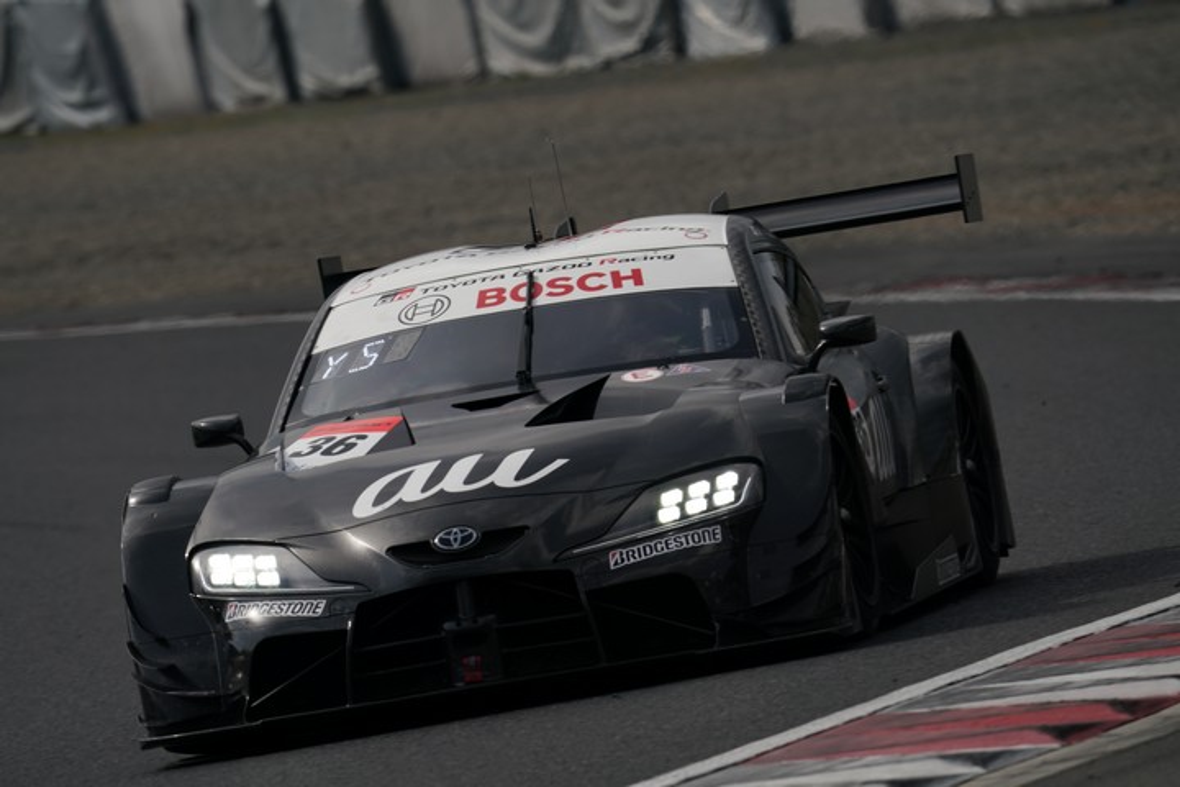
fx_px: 19665
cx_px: 590
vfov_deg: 2.3
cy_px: 394
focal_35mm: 600
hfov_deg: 3.4
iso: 200
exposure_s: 1/800
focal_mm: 600
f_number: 10
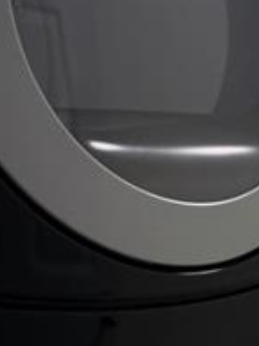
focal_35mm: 96
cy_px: 308
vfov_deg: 20.1
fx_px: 958
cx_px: 408
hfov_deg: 14.2
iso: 100
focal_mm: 6.76
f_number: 1.78
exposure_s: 1/120
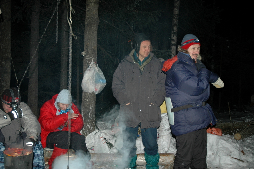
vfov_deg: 36.8
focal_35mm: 36
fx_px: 254
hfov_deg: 53.1
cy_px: 84
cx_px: 127
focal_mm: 24
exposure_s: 1/100
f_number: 3.8
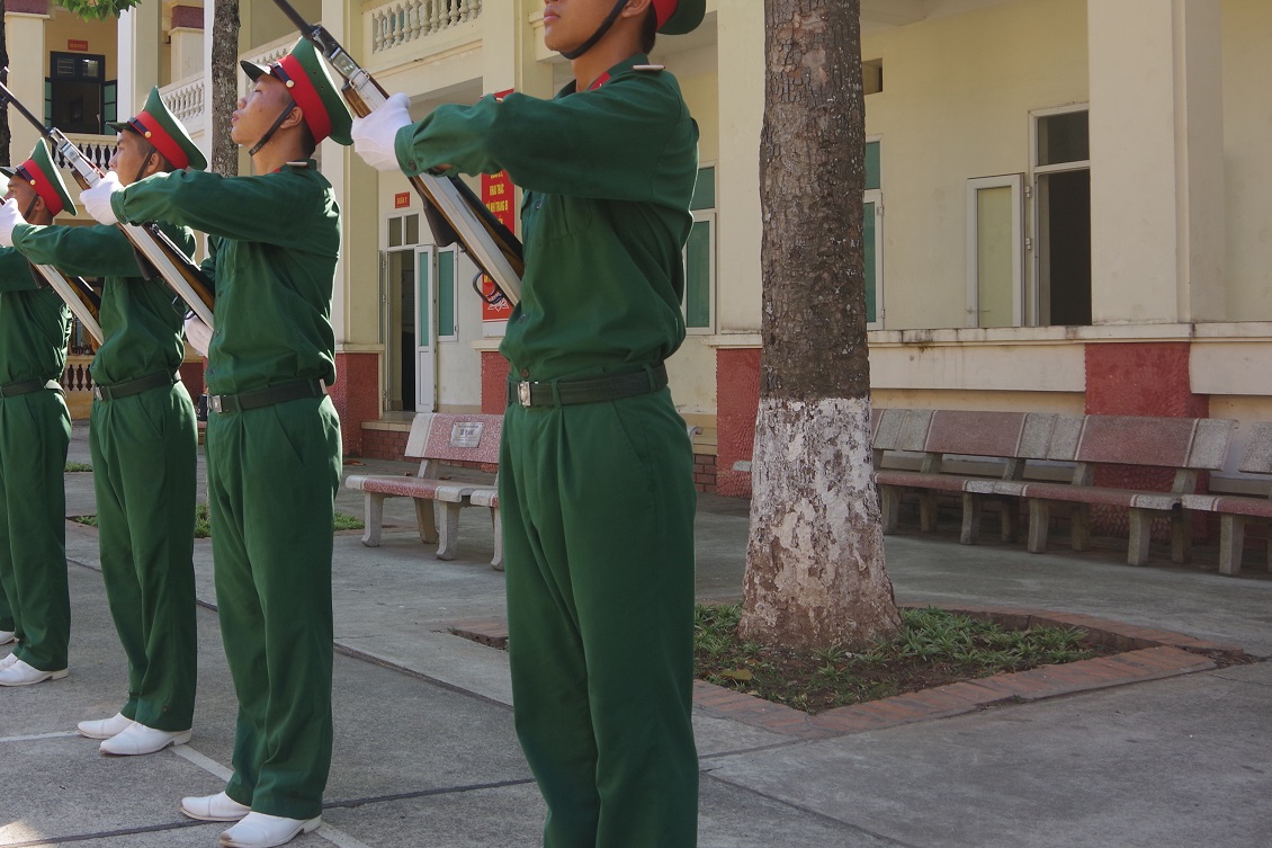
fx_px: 1519
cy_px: 345
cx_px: 329
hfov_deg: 44.1
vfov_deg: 31.1
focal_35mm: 43
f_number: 6.3
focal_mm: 18
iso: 200
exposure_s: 1/125
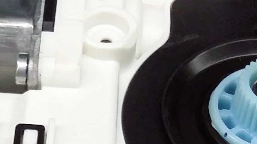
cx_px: 30
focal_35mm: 139
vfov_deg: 8.6
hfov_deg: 15.3
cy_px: 174
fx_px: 947
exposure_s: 1/15
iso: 200
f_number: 2.4
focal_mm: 3.4
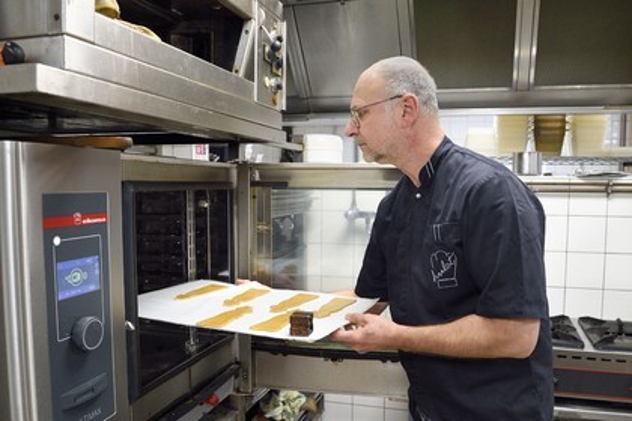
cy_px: 210
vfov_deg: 53.1
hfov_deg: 73.7
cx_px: 316
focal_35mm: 24
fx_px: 421
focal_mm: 24
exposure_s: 1/50
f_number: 6.3
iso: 1600
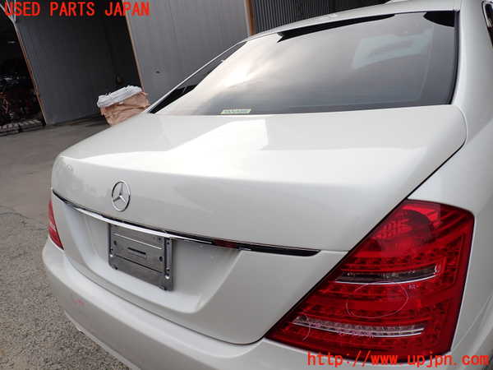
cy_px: 185
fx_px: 356
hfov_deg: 69.4
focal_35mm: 25
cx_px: 246
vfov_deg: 54.9
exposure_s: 1/125
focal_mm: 4.5
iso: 100
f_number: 8
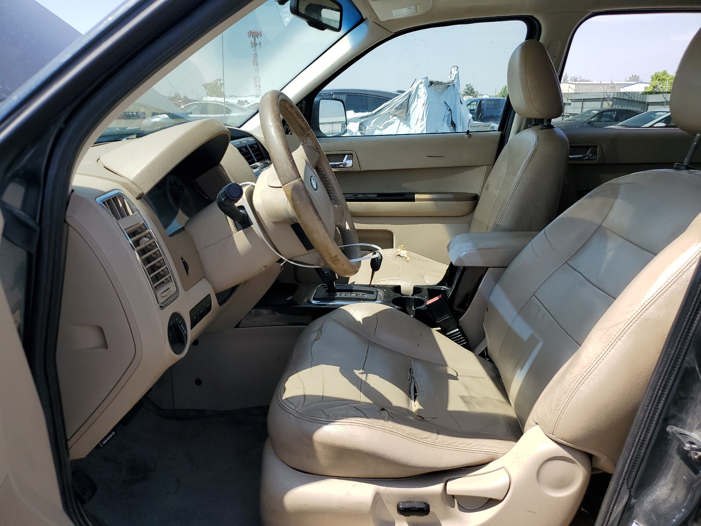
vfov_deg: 53.1
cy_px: 263
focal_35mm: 26
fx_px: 527
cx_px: 350
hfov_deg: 67.3
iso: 50
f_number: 1.5
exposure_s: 1/2000
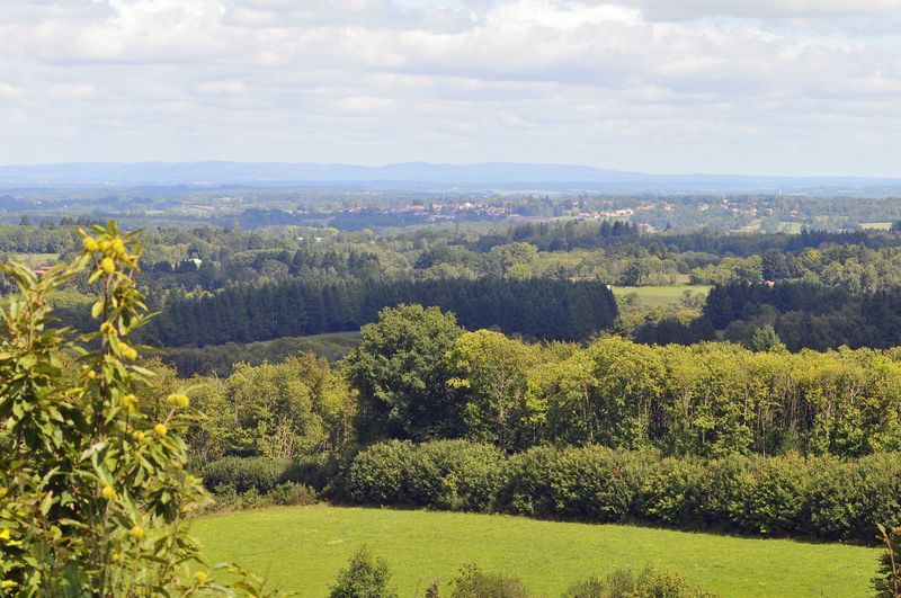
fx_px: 2999
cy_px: 299
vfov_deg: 11.4
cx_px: 450
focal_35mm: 120
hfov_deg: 17.1
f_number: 9
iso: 250
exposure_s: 1/320
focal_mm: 80
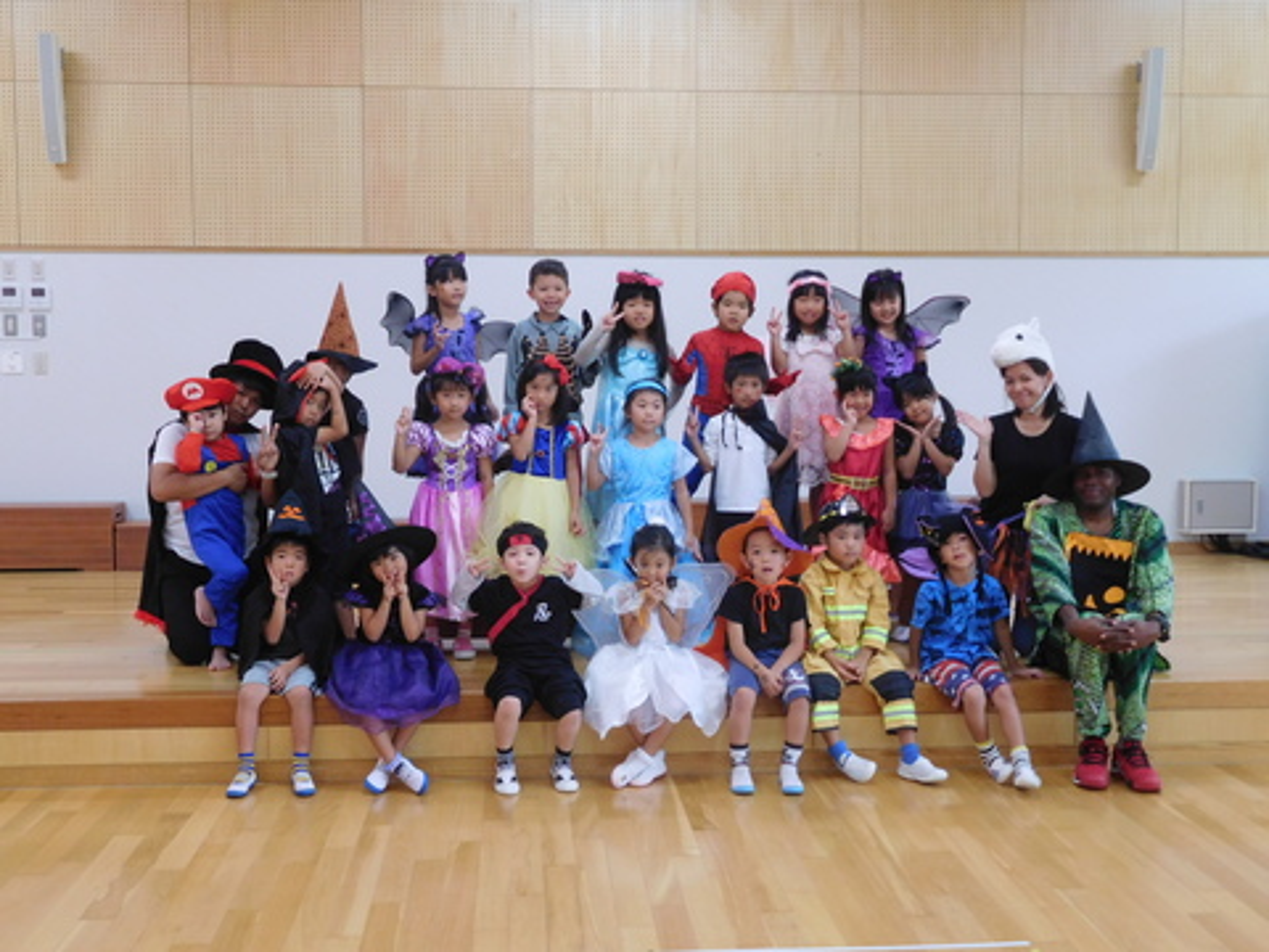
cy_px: 476
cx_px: 634
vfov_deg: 36.0
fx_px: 1466
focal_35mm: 40
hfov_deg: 46.8
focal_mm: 7.1
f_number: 3.9
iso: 280
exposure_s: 1/30
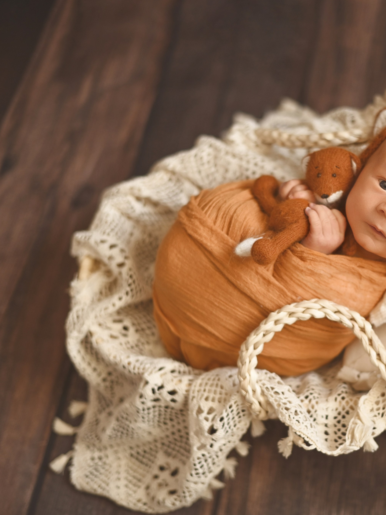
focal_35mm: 73
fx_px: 1085
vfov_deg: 26.7
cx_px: 331
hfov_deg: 19.9
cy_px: 258
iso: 500
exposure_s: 1/400
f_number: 1.8
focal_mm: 50
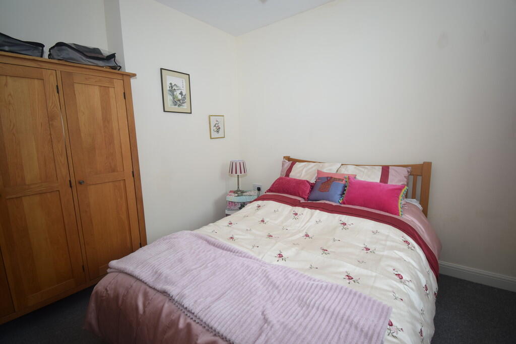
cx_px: 258
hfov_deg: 100.4
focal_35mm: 15
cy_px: 172
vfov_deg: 77.3
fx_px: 215
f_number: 4.5
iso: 500
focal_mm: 10
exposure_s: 1/60
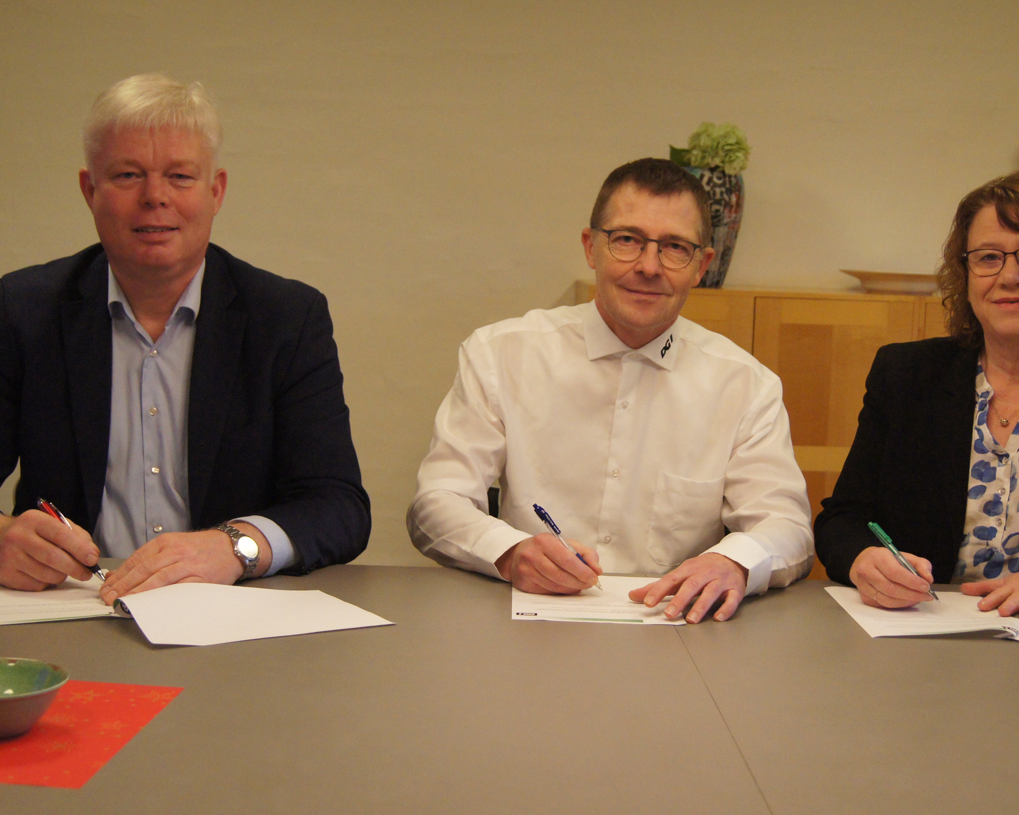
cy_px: 409
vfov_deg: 29.7
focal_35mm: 51
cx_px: 563
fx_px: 1538
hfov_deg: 36.6
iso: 1600
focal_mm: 30
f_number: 4.5
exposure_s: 1/160
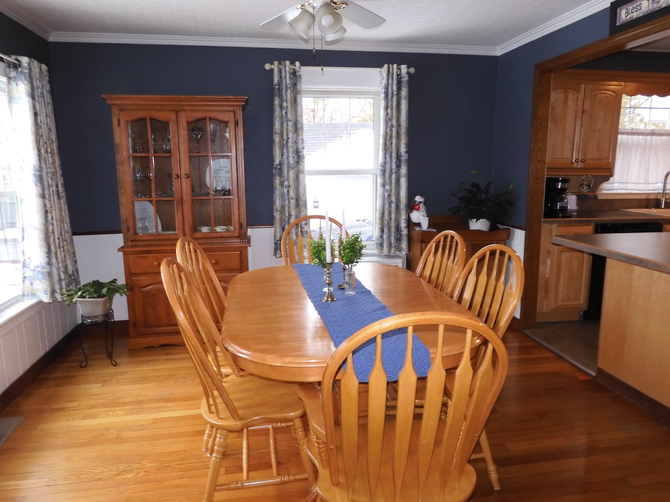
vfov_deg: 56.8
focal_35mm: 24
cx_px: 335
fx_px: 465
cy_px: 251
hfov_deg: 71.6
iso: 280
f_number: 3.4
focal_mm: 4.3
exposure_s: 1/30
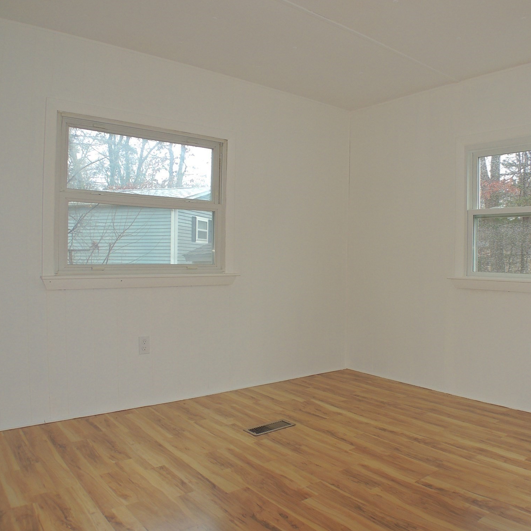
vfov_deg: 46.0
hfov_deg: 45.6
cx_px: 336
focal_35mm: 36
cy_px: 266
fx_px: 625
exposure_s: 1/30
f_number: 3.1
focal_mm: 5.3
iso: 200
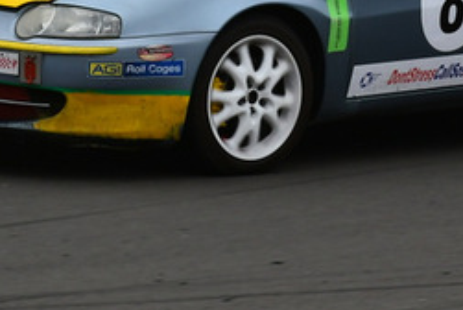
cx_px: 220
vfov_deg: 0.7
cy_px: -173
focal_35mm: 1865
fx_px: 24014
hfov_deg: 1.1
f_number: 11
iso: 640
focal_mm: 390
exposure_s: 1/640
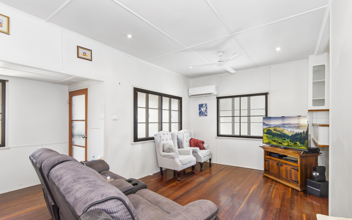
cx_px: 181
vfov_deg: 71.1
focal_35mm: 16
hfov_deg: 97.8
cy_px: 121
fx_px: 153
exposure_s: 1/5
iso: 320
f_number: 8
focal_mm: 10
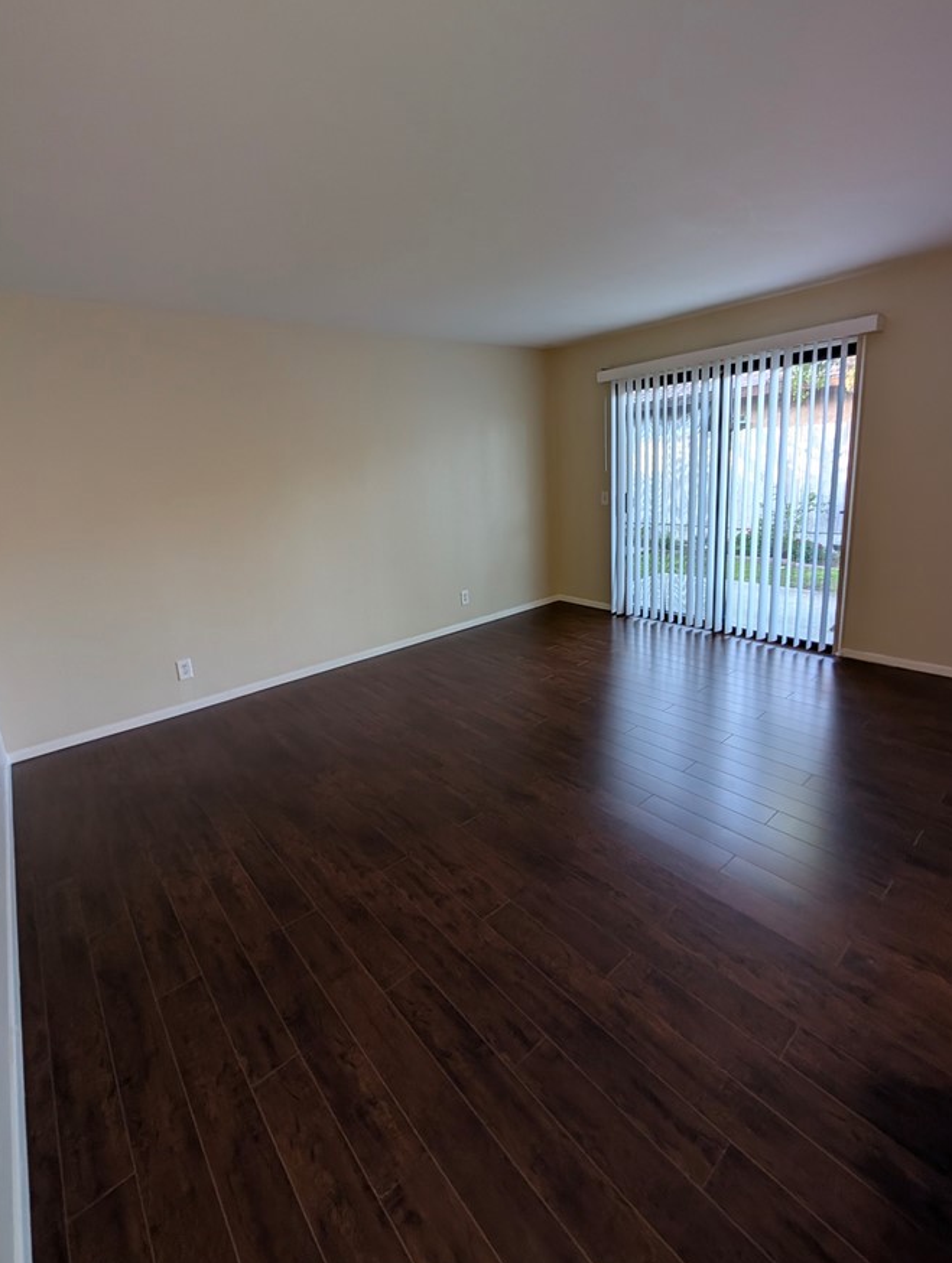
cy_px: 584
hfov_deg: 85.8
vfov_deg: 101.8
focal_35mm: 14
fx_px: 512
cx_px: 453
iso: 93
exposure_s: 1/30
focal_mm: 2.02
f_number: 1.7
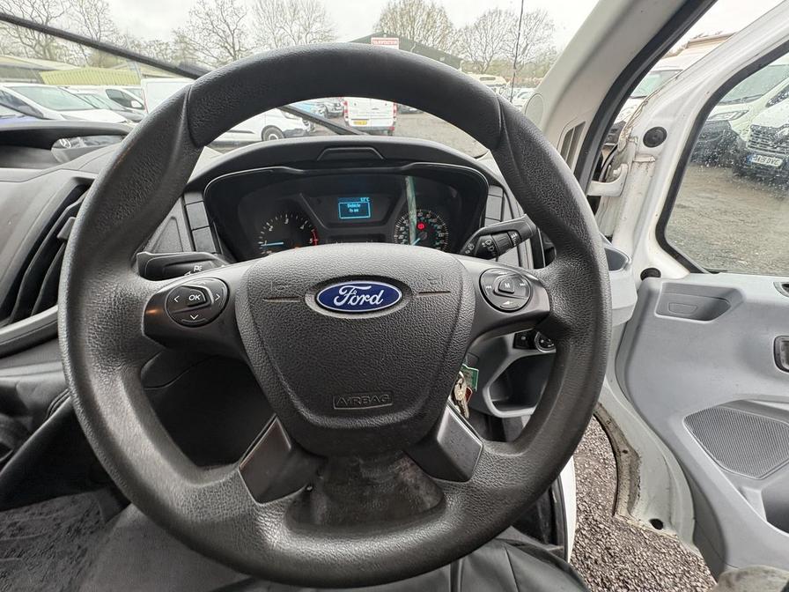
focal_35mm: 14
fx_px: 319
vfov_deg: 85.7
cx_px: 394
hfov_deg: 102.1
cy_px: 296
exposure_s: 1/99
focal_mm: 2.22
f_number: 2.2
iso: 200
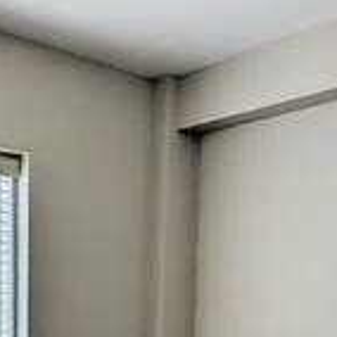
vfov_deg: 26.1
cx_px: 95
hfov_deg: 28.3
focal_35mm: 60
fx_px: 661
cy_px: 384
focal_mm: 2.35
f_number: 2.2
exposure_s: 1/766
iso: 41
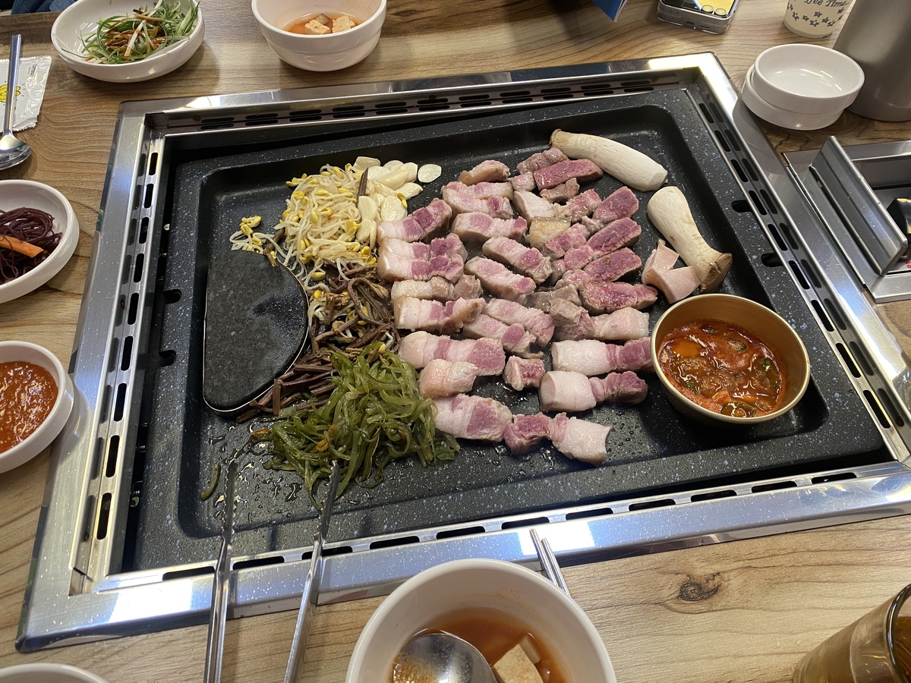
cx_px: 456
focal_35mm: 26
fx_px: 684
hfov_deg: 67.3
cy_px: 342
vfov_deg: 53.1
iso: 125
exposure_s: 1/60
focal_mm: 4.25
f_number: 1.8
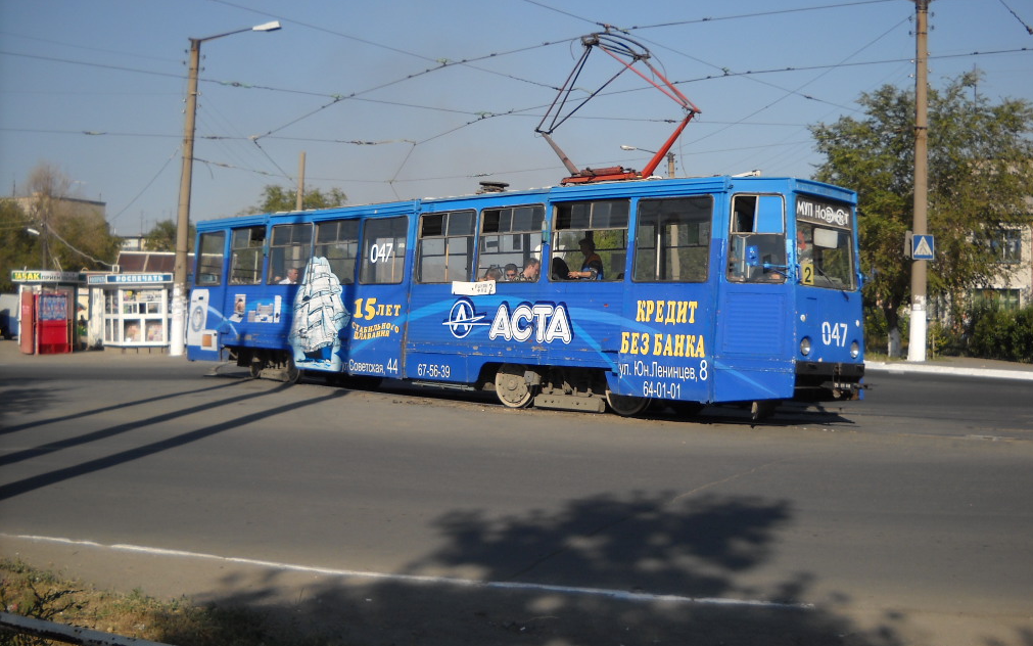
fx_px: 1239
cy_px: 285
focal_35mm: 44
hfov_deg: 45.3
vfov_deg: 29.2
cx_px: 522
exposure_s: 1/353
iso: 64
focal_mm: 6.72
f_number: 5.5
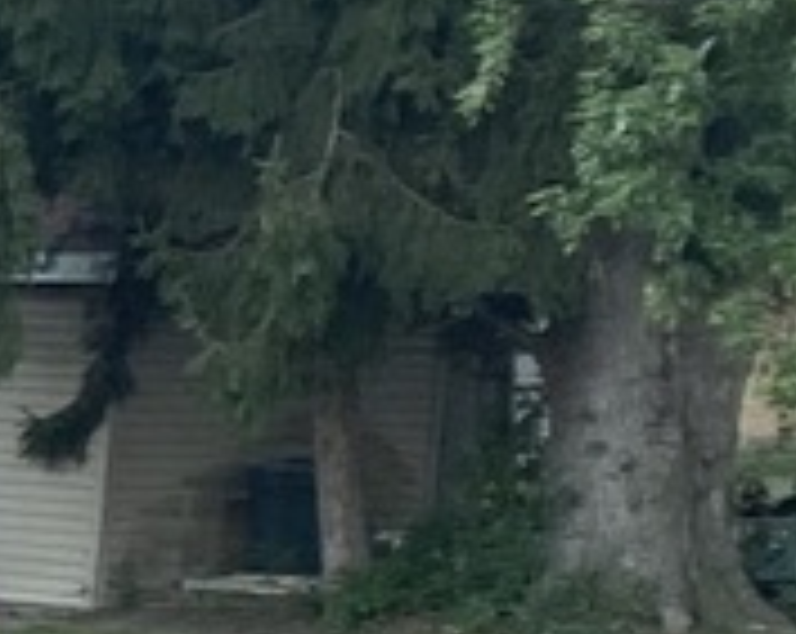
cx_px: -1489
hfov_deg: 8.1
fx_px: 4869
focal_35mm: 207
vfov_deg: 7.3
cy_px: 1097
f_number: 1.8
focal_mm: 4.25
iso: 125
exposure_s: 1/121
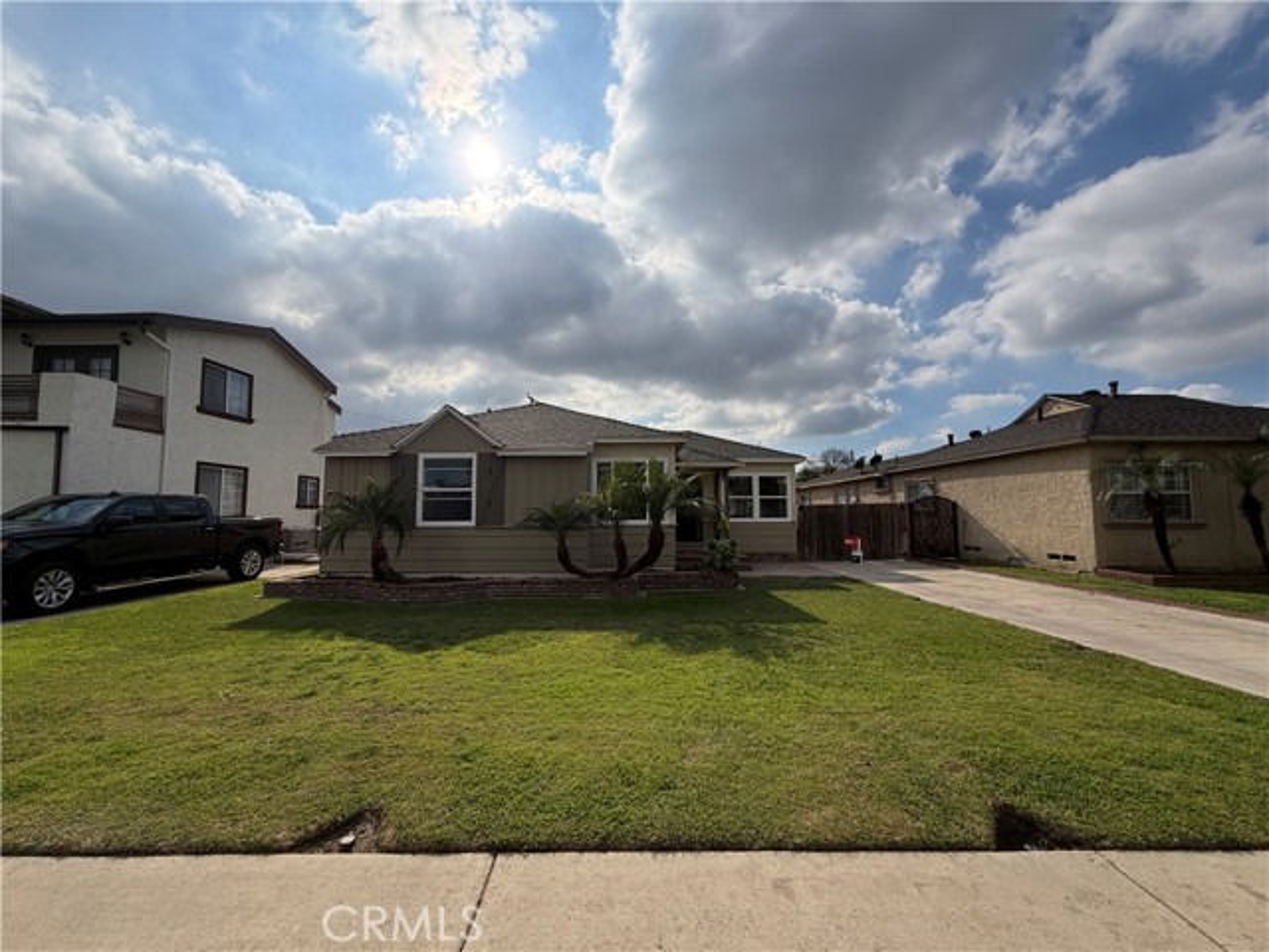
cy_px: 476
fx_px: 513
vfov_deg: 85.7
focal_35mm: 14
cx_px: 634
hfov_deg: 102.1
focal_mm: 2.22
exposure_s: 1/2237
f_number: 2.2
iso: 25
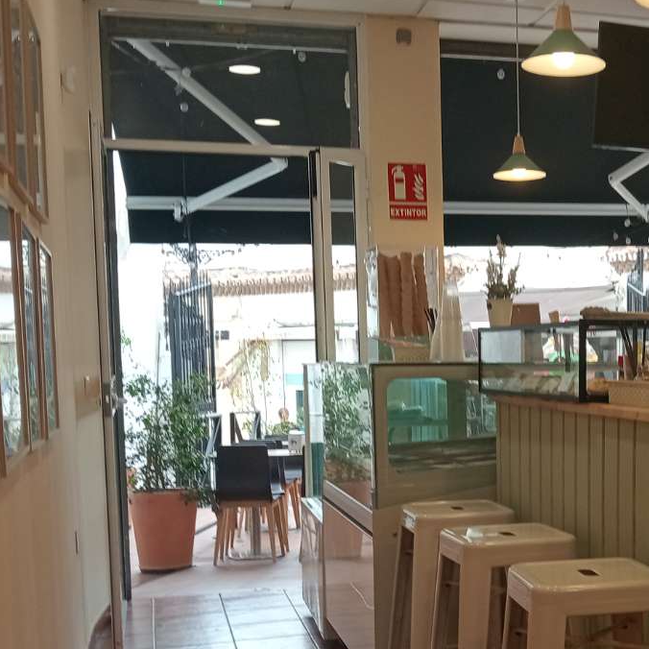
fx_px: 1167
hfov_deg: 29.8
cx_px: 578
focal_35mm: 55
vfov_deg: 30.7
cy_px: 461
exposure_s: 1/50
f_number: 1.8
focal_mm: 3.98
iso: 105
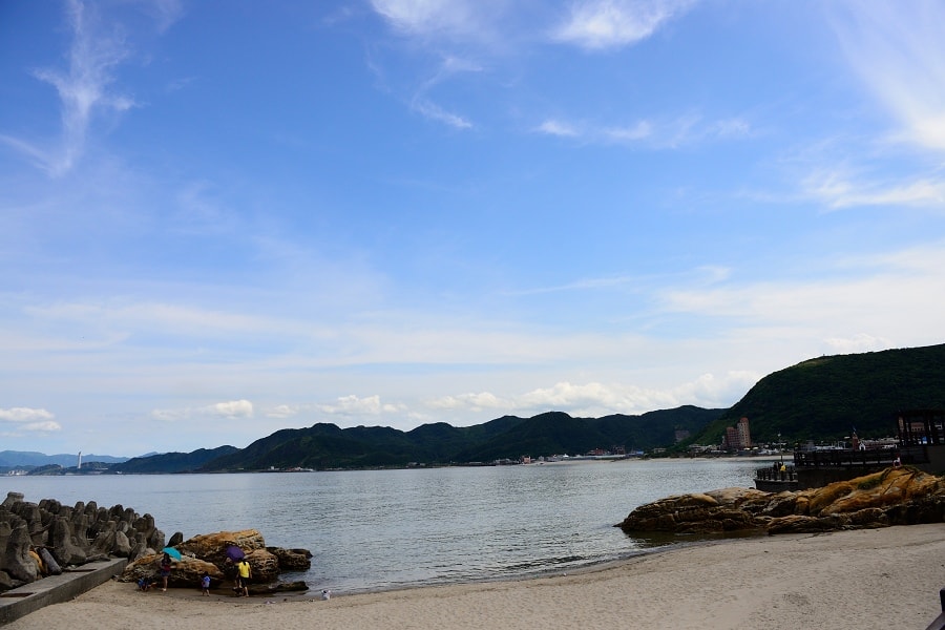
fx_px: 630
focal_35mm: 24
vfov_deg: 53.1
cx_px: 472
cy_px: 315
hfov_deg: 73.7
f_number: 5.6
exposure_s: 1/3200
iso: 400
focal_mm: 24
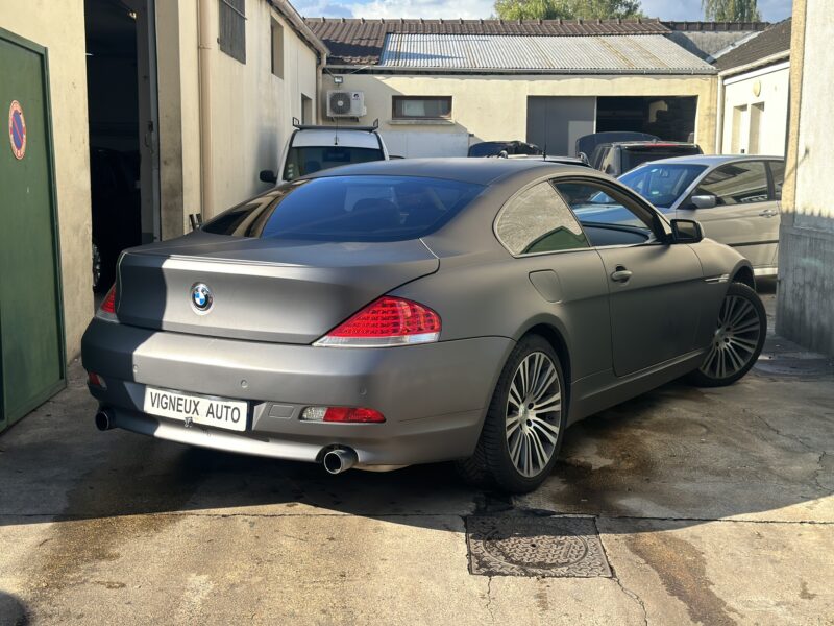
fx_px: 1156
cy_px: 313
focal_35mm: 48
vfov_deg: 30.3
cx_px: 417
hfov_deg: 39.7
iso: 64
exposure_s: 1/1357
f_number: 1.78
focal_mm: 6.86
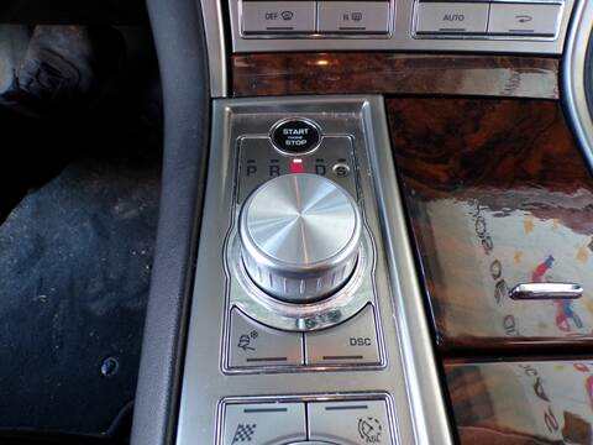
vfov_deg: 56.8
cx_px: 296
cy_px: 222
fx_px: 411
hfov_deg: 71.6
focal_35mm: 24
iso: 200
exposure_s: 1/28
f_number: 3
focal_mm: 4.3
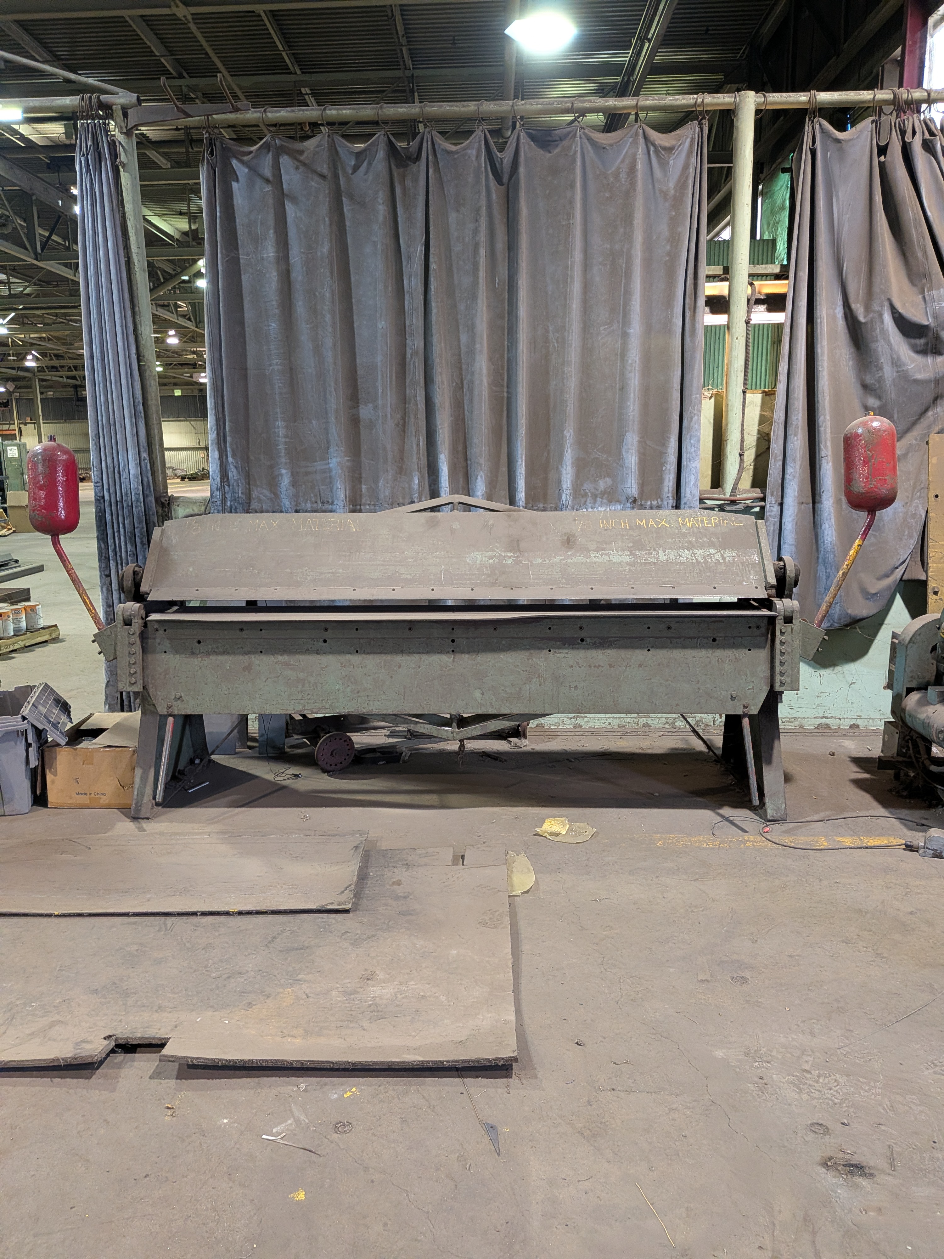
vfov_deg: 71.6
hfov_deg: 56.8
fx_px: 873
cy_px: 630
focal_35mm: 24
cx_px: 472
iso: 466
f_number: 1.7
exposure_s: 1/40
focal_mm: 4.53
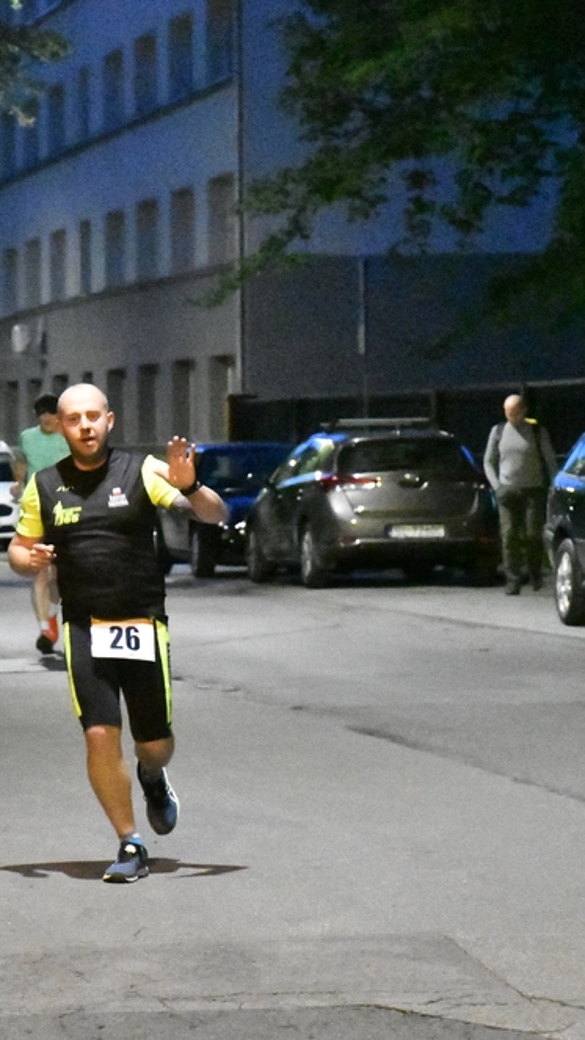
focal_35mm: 166
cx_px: 71
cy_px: 520
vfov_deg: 13.0
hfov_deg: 7.3
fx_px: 4577
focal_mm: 70
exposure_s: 1/125
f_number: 4
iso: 51200
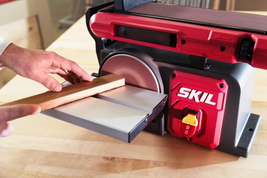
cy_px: 89
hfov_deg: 46.4
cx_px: 134
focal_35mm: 42
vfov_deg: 31.9
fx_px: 311
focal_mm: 42
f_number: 4.5
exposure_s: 1/200
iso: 800
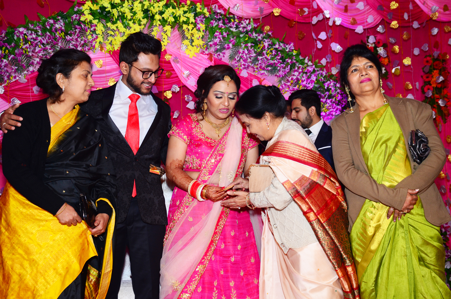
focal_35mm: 51
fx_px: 638
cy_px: 150
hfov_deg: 39.0
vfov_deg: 26.4
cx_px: 226
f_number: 5.6
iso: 640
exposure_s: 1/125
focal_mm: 34
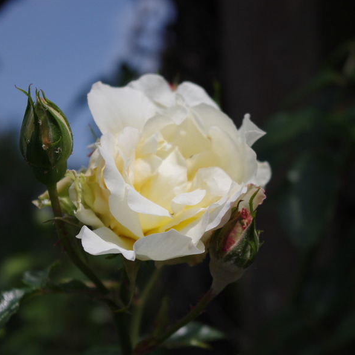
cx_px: 176
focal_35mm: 106
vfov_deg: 16.4
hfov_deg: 16.4
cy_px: 177
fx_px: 1230
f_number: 7.1
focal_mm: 55
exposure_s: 1/1250
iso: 200
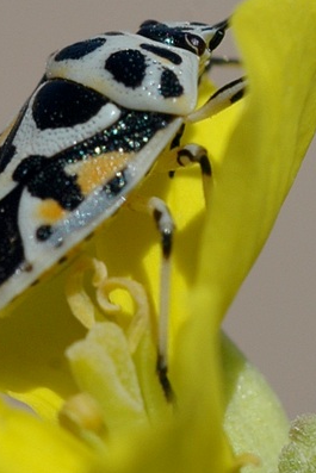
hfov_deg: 7.6
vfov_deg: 11.4
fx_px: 2381
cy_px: 219
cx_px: 101
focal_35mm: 181
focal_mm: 60
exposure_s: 1/640
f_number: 13
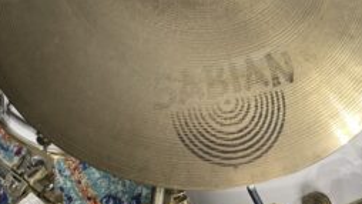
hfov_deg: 38.5
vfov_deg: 21.1
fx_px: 518
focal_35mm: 54
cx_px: 191
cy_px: -24
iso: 160
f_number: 1.8
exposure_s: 1/60
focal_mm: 3.99
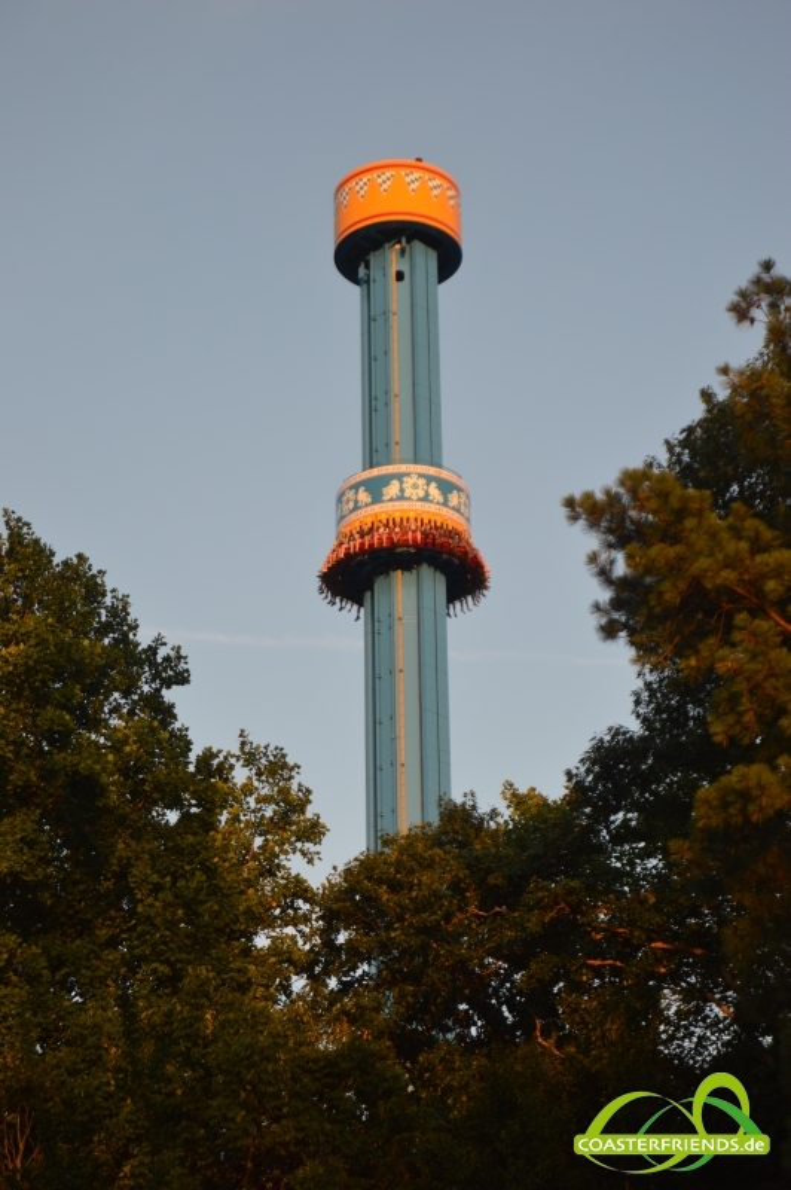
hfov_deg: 16.5
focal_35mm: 82
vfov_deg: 24.6
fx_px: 2724
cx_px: 396
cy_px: 595
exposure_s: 1/125
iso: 110
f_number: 5.6
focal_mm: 55
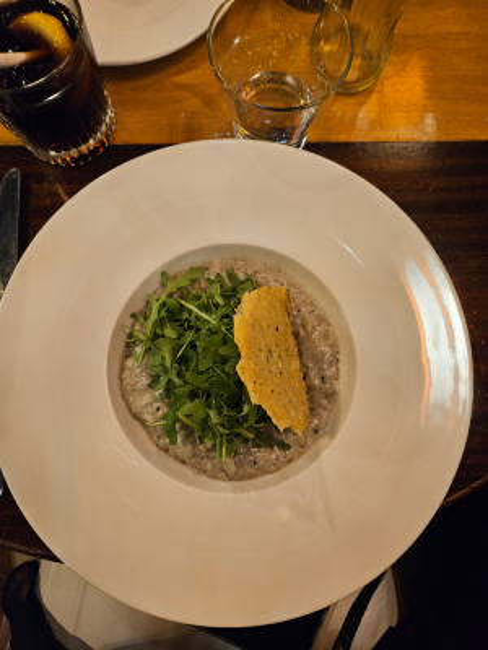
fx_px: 432
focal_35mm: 23
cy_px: 325
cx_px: 244
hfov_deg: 58.9
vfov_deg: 73.9
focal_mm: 5.4
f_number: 1.8
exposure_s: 1/33.3
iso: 500
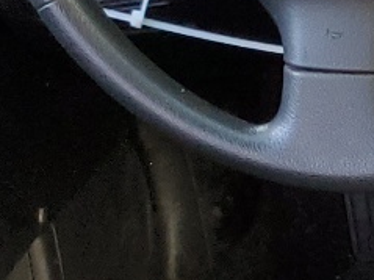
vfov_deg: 8.4
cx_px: 1009
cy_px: 339
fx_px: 1879
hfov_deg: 9.6
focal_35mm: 174
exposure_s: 1/120
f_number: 1.5
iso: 75
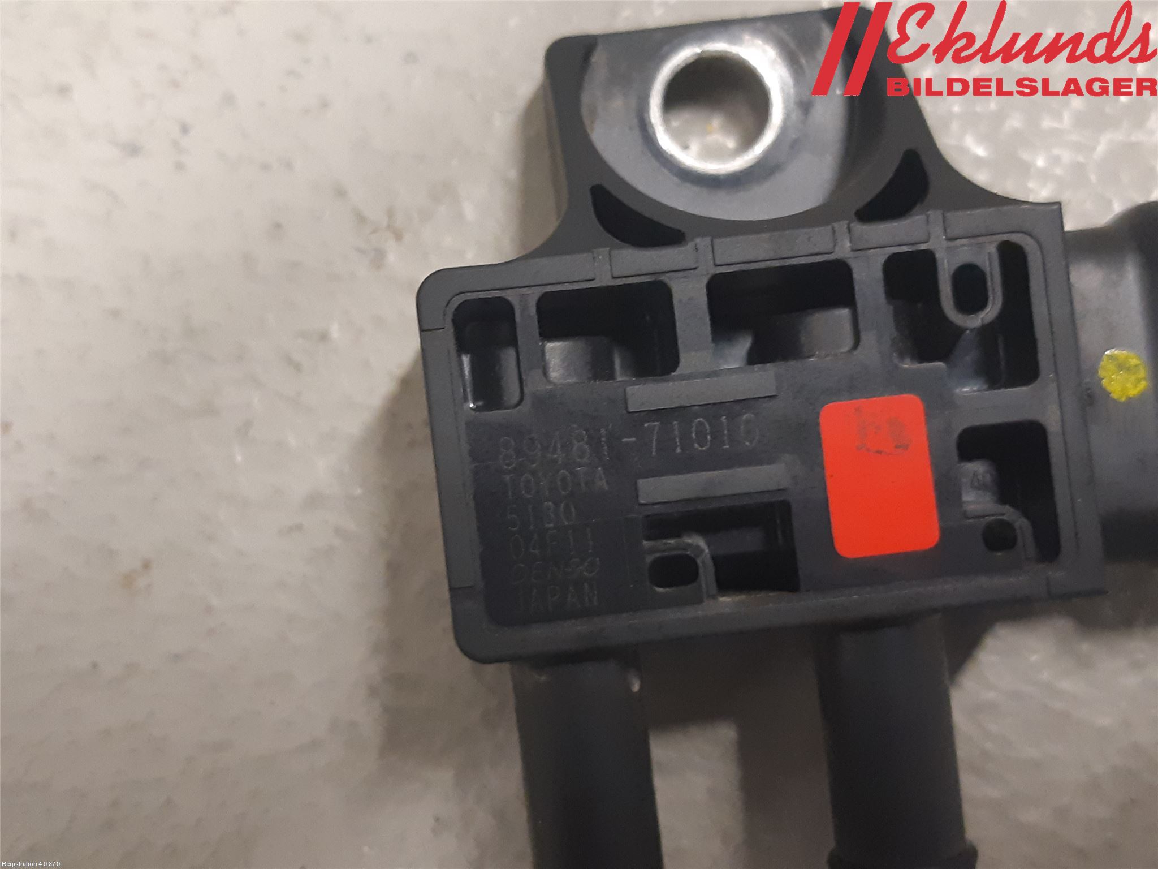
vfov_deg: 53.1
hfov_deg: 67.3
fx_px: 870
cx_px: 579
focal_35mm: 26
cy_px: 434
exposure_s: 1/50
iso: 200
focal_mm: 3.93
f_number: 1.7
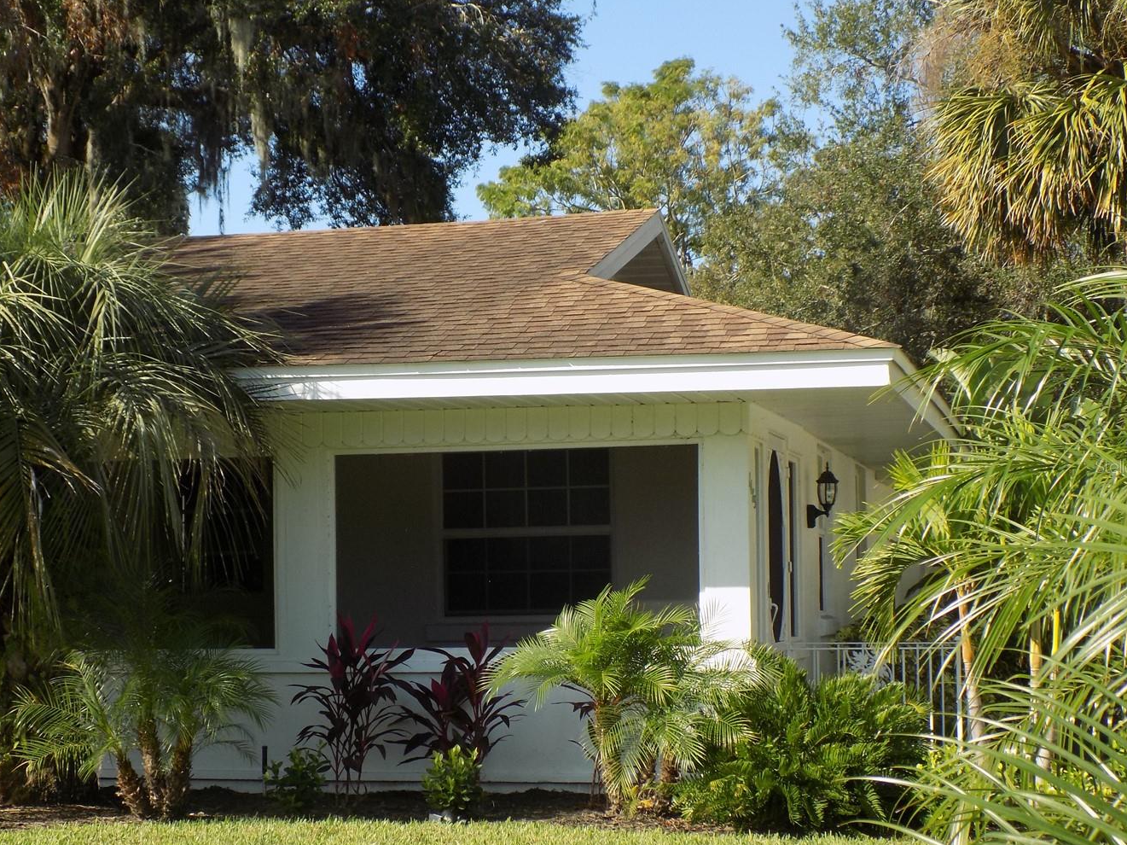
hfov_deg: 30.7
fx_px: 2051
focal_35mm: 63
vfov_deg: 23.3
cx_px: 493
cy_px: 466
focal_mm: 9.3
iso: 80
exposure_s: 1/320
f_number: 3.9
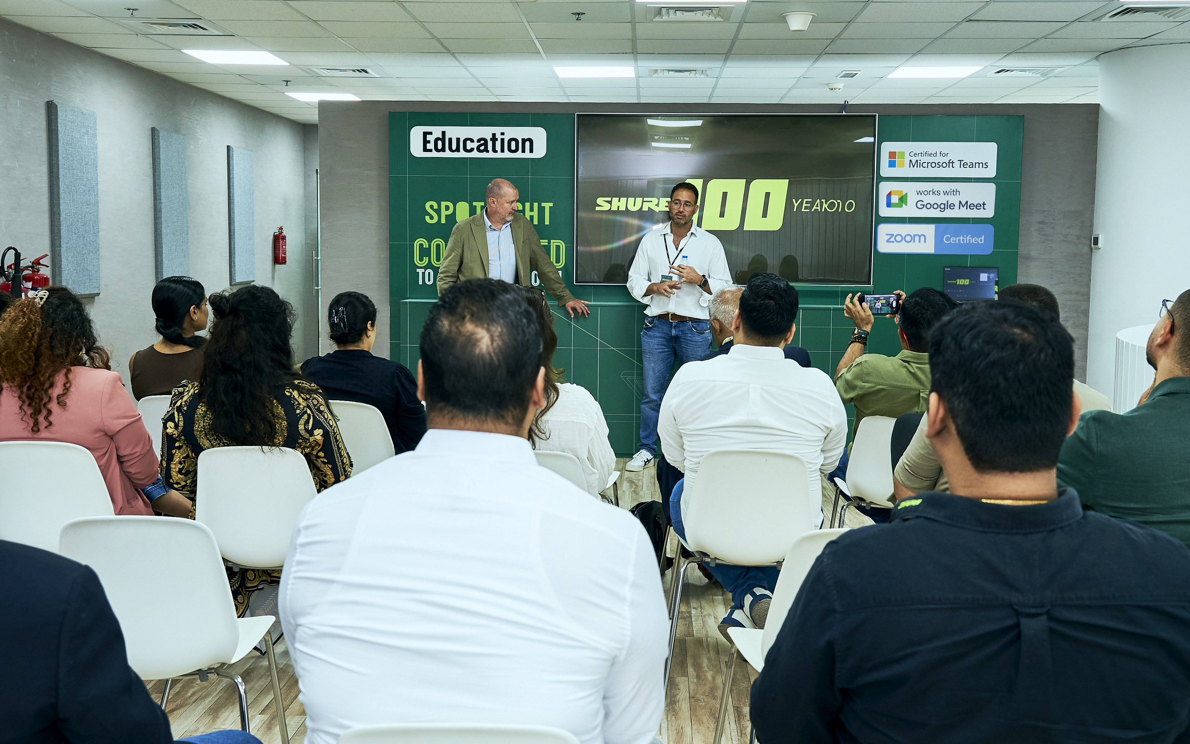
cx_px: 596
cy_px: 366
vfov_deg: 33.6
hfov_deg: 51.5
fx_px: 1232
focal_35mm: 38
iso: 800
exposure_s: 1/125
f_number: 4.5
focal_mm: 24
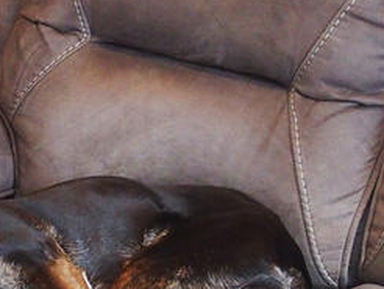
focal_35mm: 111
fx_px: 1233
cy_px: 259
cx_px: 76
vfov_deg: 13.3
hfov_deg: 17.6
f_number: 2.8
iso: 800
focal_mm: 12
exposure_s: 1/50
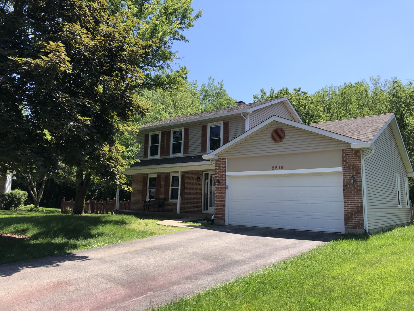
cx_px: 207
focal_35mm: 28
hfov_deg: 63.4
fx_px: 335
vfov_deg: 49.7
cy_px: 156
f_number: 1.8
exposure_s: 1/1012
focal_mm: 3.99
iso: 20
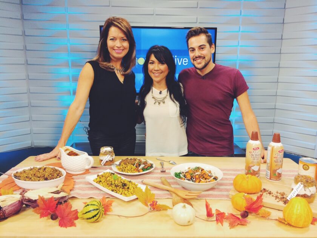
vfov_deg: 46.8
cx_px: 158
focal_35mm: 30
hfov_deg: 60.0
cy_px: 119
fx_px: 275
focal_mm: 4.12
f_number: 2.2
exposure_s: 1/30
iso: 40
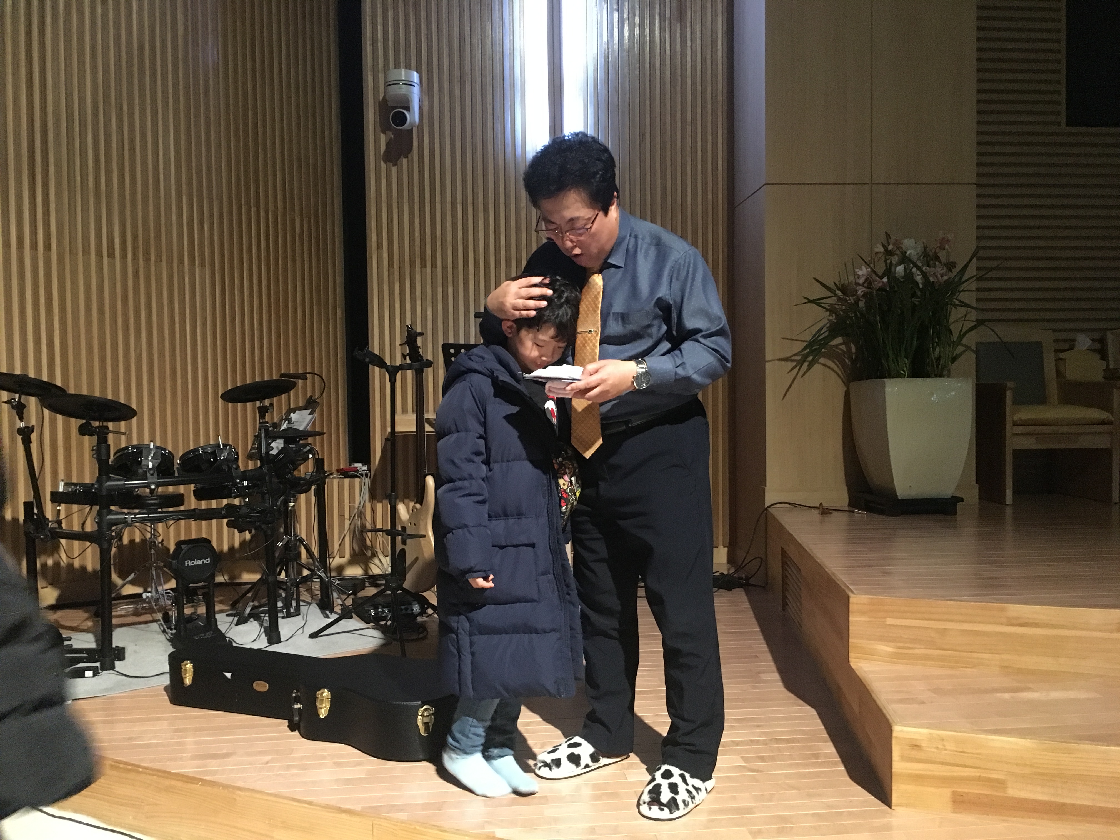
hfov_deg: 61.7
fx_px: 938
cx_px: 560
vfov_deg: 48.2
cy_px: 420
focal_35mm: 29
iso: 320
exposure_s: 1/15
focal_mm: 4.15
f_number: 2.2
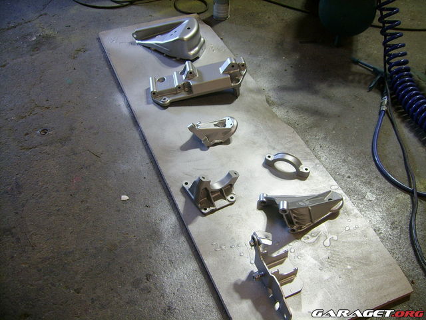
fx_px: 431
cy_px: 160
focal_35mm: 35
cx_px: 213
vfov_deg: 40.7
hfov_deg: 52.6
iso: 100
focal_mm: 5.95
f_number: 2.8
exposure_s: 1/4
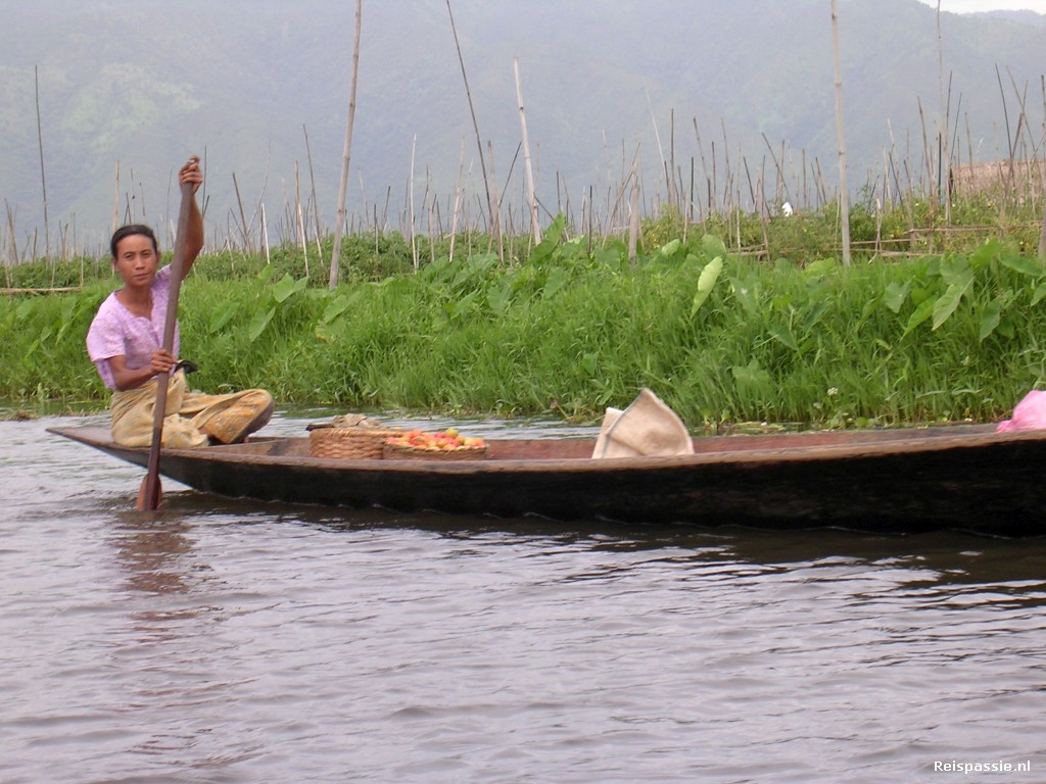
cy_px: 392
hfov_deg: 17.1
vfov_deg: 12.9
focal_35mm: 115
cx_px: 523
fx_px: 3475
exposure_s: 1/225
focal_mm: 17.4
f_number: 4.9
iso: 100
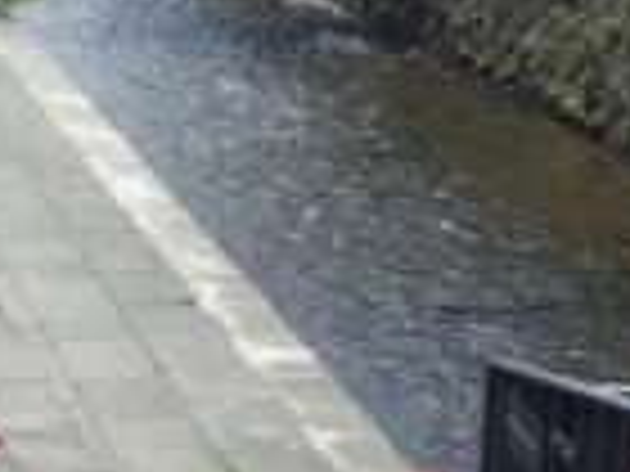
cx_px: -259
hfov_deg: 16.1
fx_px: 2075
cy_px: 223
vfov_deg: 13.0
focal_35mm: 114
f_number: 4.2
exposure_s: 1/640
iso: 125
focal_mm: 5
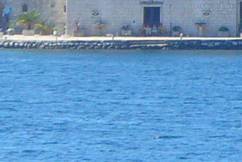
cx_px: 35
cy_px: -32
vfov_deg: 1.5
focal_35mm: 894
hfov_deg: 2.3
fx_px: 6009
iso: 80
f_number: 3.7
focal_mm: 21
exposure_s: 1/500
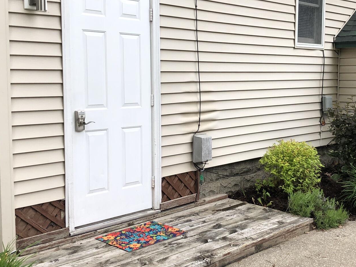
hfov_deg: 41.1
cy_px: 131
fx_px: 473
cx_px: 208
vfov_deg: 31.5
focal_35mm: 46
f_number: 1.8
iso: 20
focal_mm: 4
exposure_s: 1/578
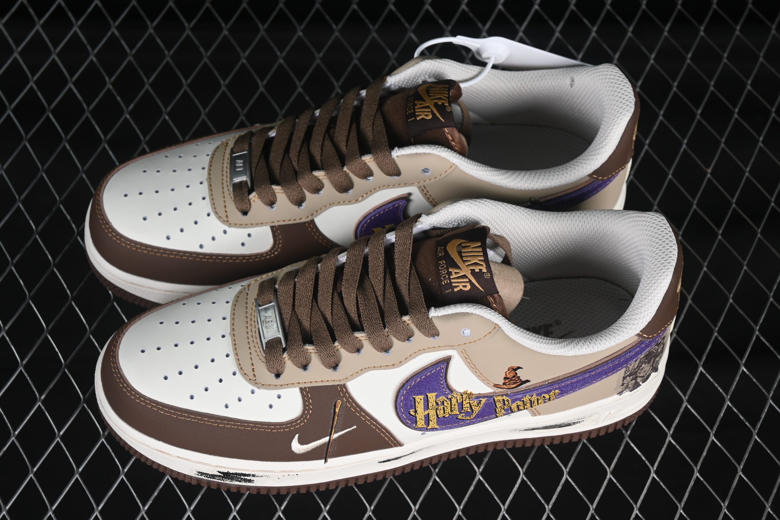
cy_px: 260
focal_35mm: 75
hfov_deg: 27.0
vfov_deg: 18.2
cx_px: 390
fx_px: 1625
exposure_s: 1/60
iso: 160
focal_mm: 50
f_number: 7.1
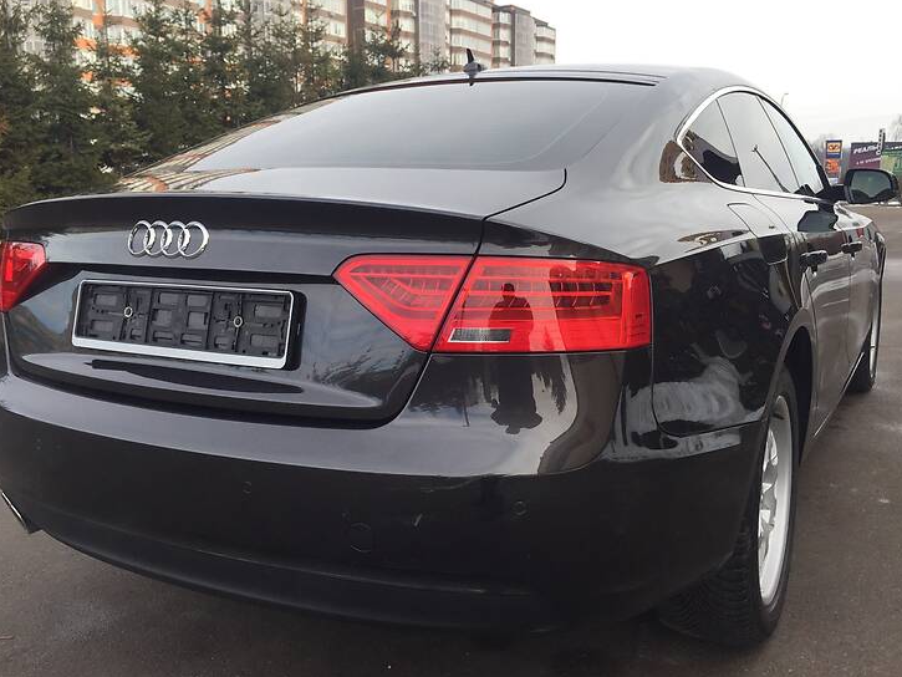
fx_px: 834
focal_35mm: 32
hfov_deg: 56.8
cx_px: 430
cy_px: 337
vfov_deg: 44.2
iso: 32
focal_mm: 4.2
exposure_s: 1/520
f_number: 2.2
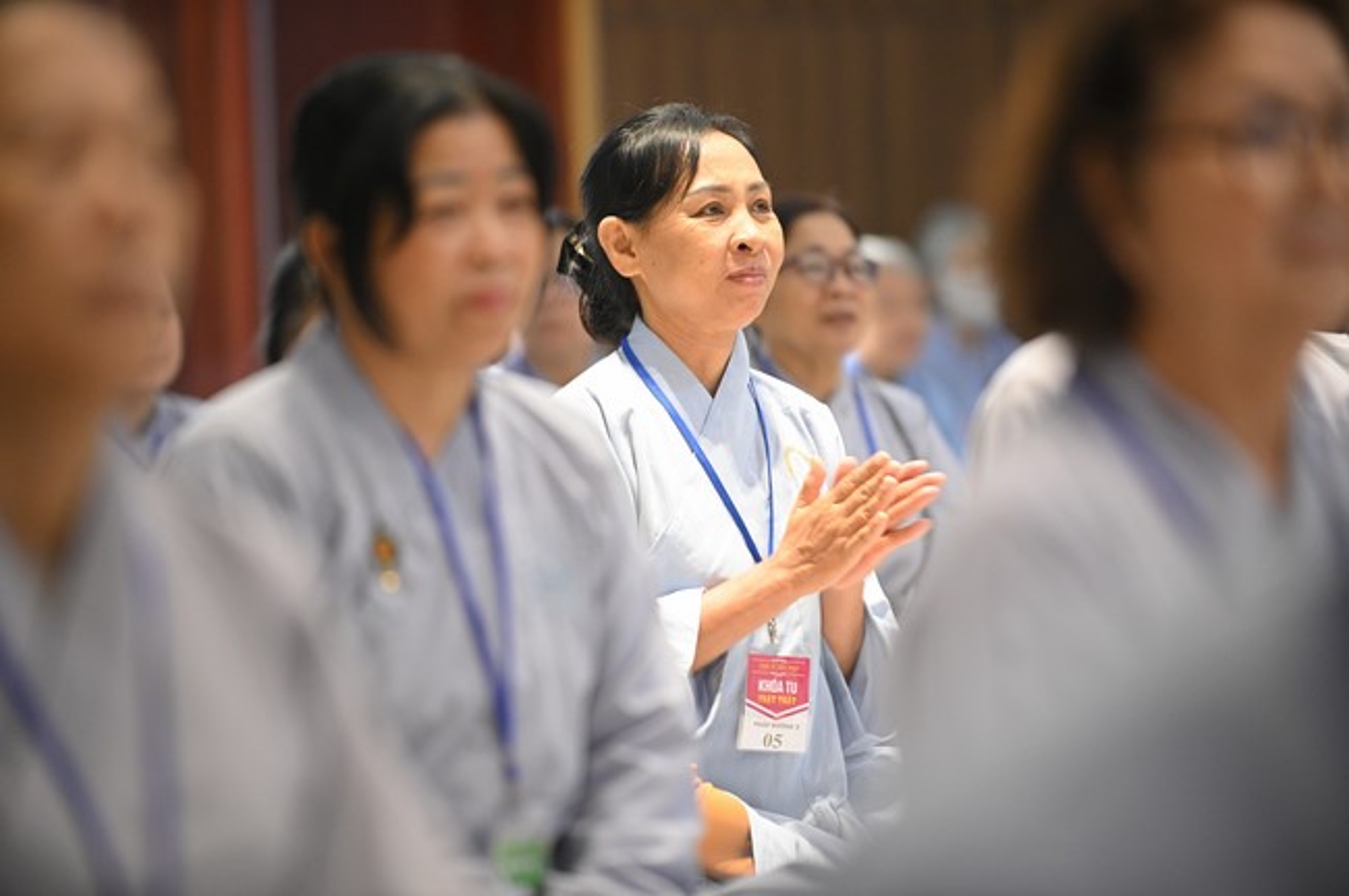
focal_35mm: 200
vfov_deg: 6.9
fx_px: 7487
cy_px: 448
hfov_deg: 10.3
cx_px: 674
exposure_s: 1/160
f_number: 3.2
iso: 3200
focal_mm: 200
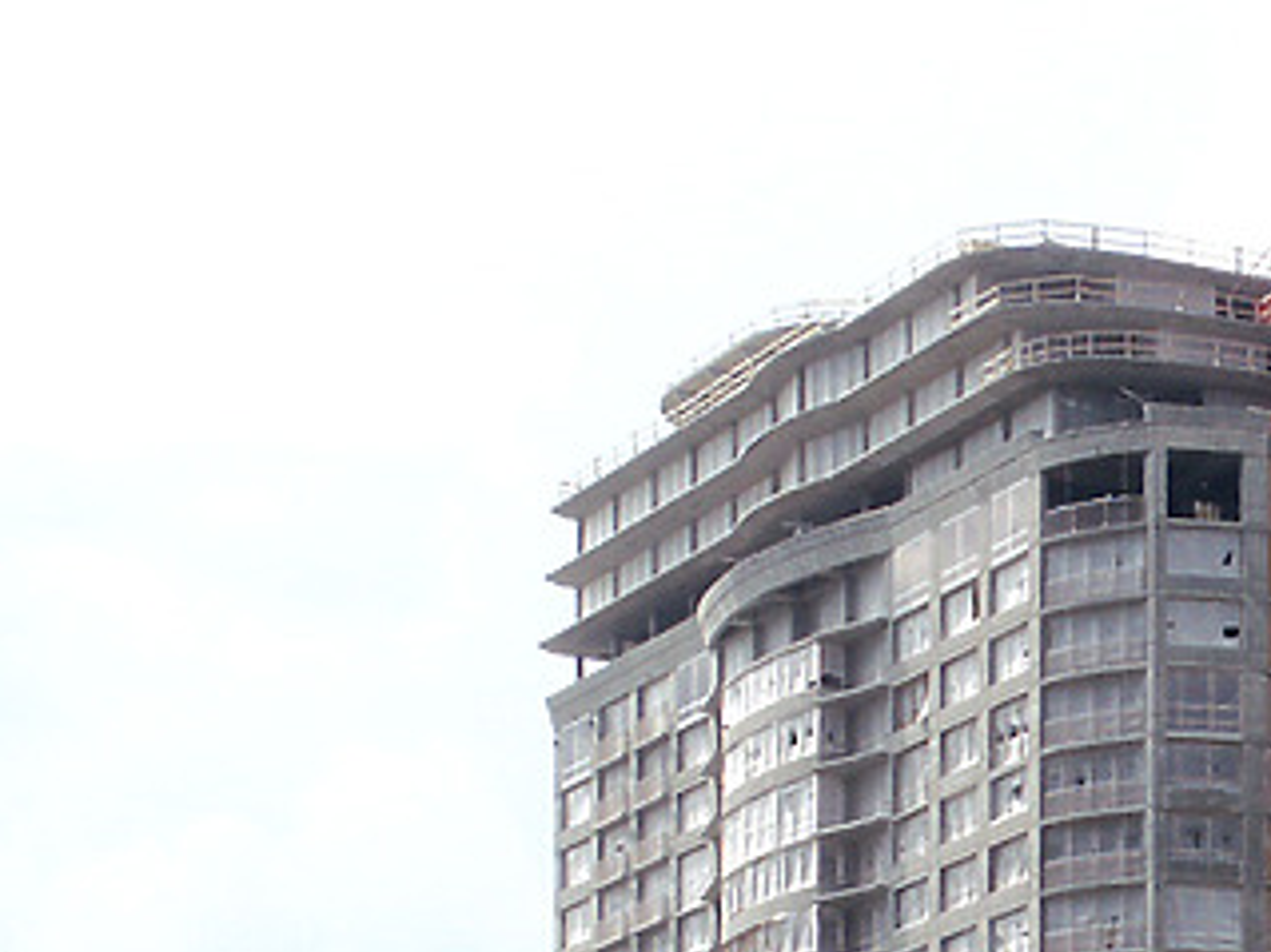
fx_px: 5285
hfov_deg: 13.6
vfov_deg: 10.1
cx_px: 1215
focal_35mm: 144
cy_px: 1245
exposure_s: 1/125
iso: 64
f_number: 8
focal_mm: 10.58
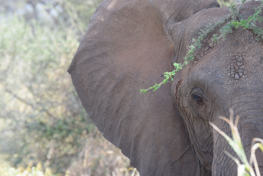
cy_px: 88
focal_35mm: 360
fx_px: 2630
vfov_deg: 3.8
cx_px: 132
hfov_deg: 5.7
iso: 400
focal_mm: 240
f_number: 9
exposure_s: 1/160
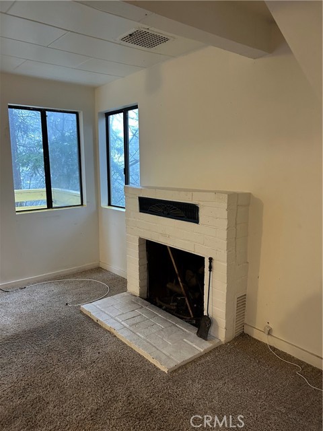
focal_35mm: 26
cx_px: 162
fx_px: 323
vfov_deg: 67.3
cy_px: 216
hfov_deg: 53.1
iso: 400
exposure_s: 1/60
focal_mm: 5.7
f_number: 1.5
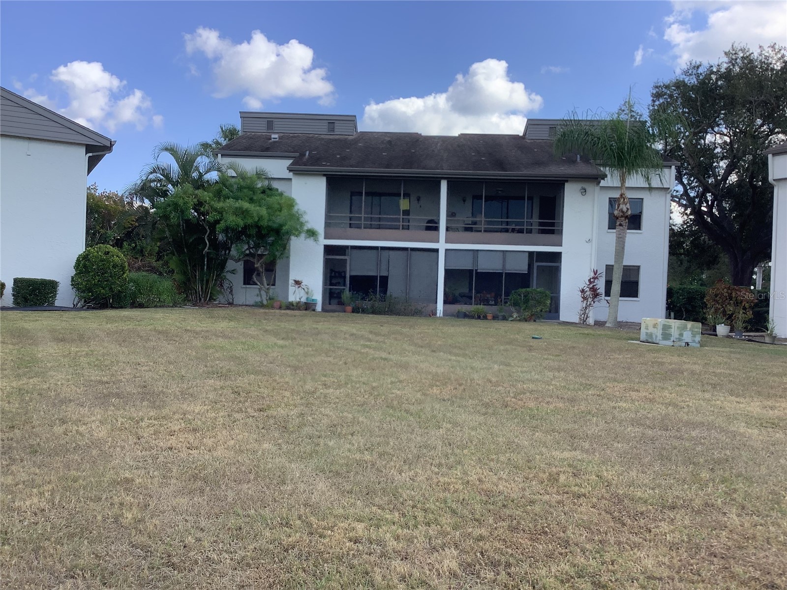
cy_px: 295
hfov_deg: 58.4
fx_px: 705
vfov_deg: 45.4
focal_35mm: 31
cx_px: 394
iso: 25
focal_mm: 3.3
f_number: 2.4
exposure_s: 1/558
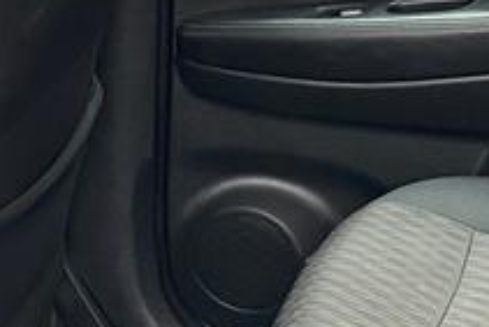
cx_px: 165
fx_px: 1672
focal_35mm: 123
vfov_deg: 10.8
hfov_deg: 16.6
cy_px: 492
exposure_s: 1/60
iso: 200
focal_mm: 4.25
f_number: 1.8
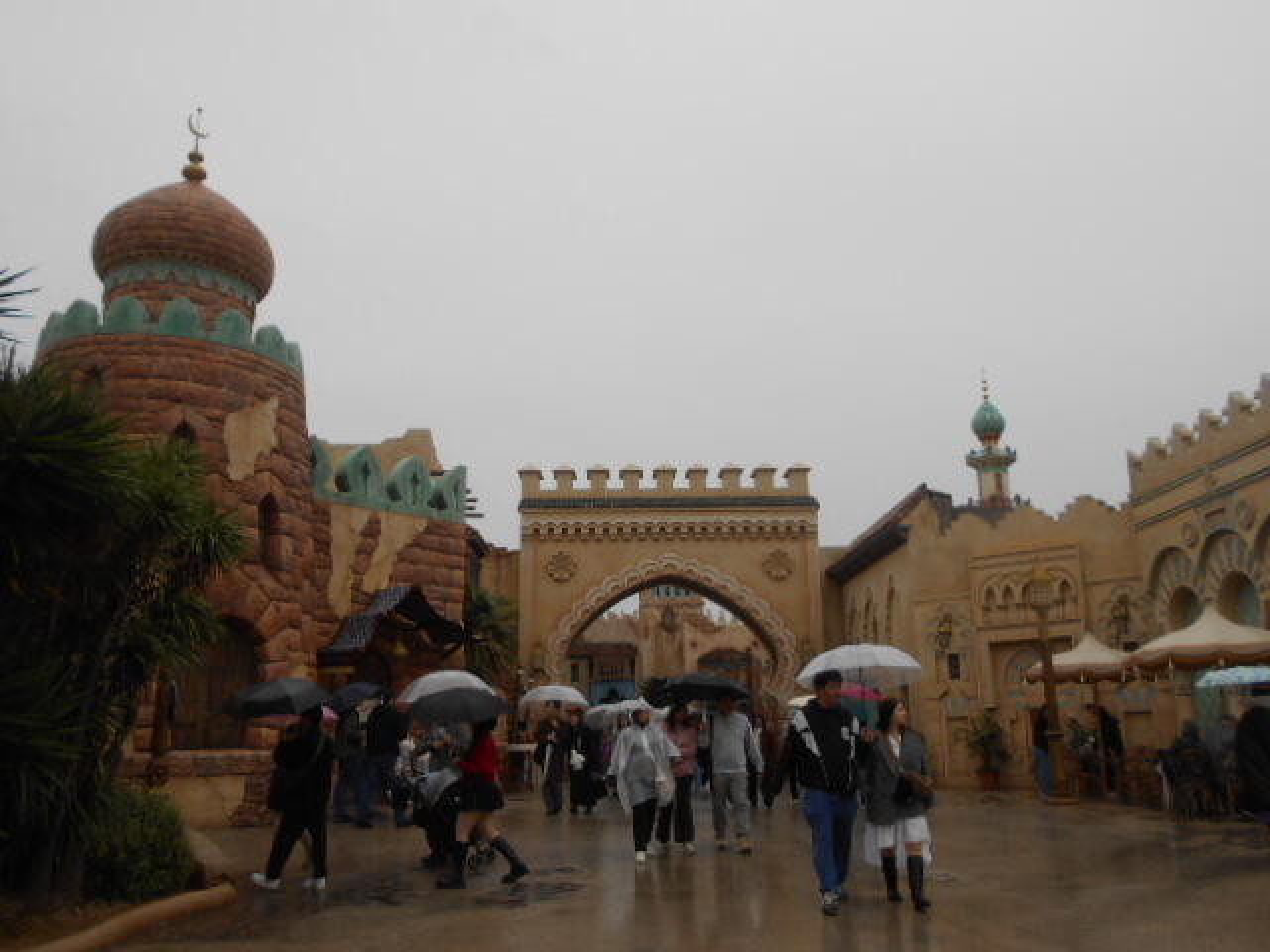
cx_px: 635
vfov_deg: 46.8
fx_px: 1101
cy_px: 476
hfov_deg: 60.0
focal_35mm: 30
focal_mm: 5.1
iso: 100
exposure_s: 1/250
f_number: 3.4
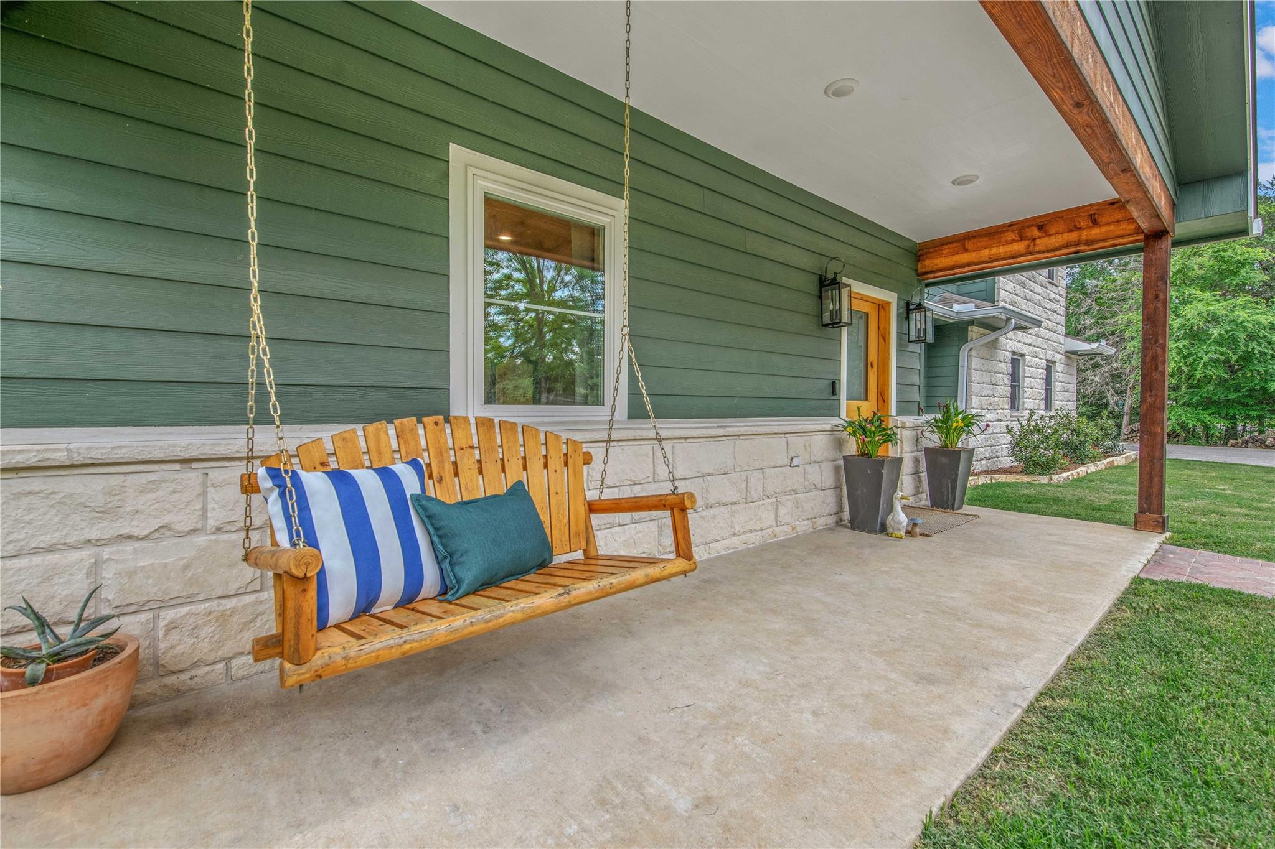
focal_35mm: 15
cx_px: 638
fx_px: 531
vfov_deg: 77.3
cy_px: 424
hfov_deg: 100.4
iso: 100
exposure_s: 1/50
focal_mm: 15
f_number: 7.1
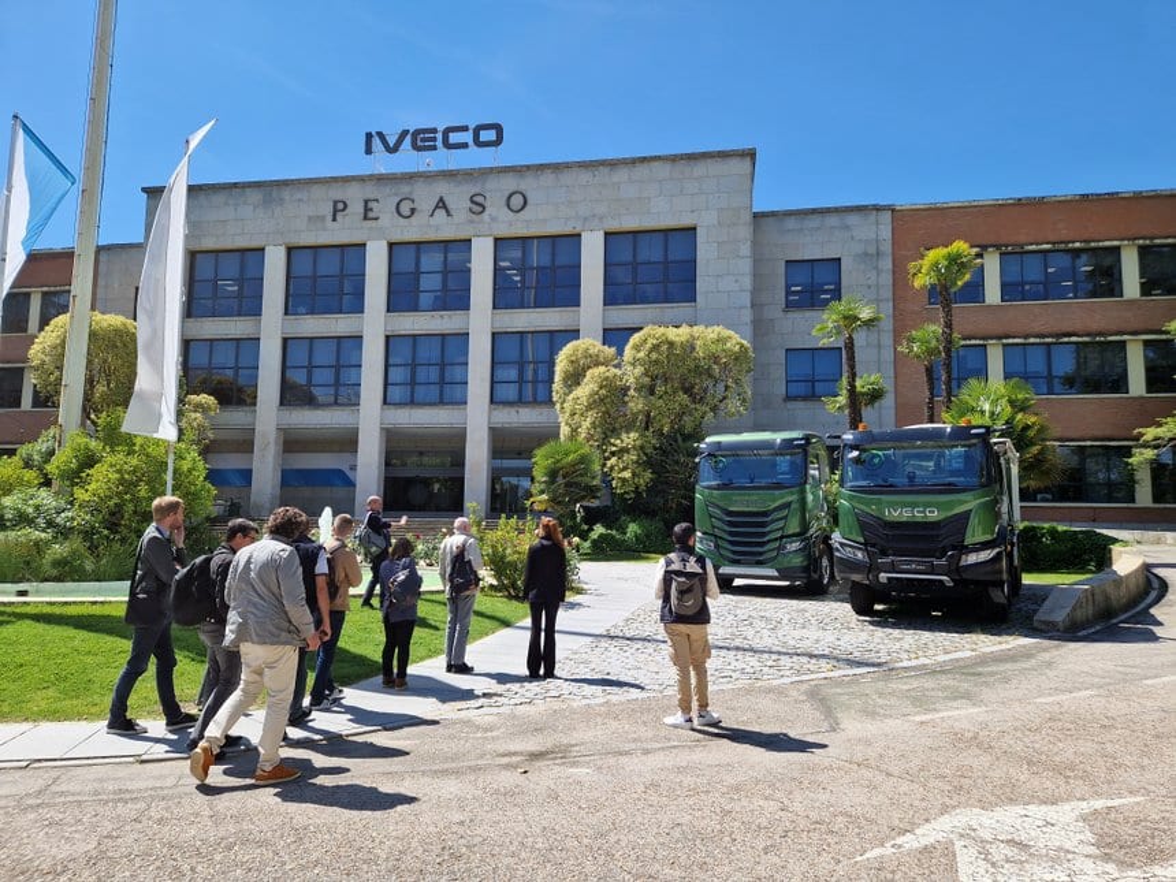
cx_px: 588
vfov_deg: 58.9
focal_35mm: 23
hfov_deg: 73.9
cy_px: 441
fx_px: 781
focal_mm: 5.4
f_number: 1.8
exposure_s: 1/1160
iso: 50
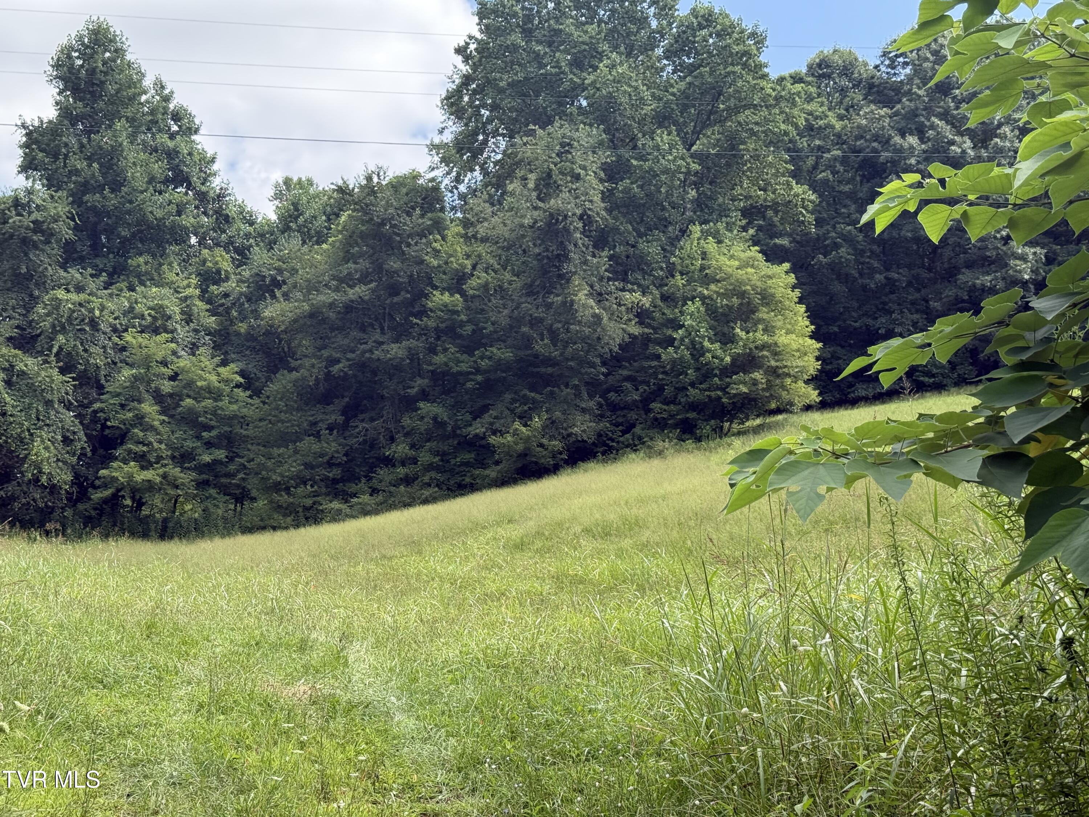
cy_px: 408
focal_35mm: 48
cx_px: 544
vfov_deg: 30.3
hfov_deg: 39.7
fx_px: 1510
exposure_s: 1/1041
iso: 100
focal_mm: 6.76
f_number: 1.78
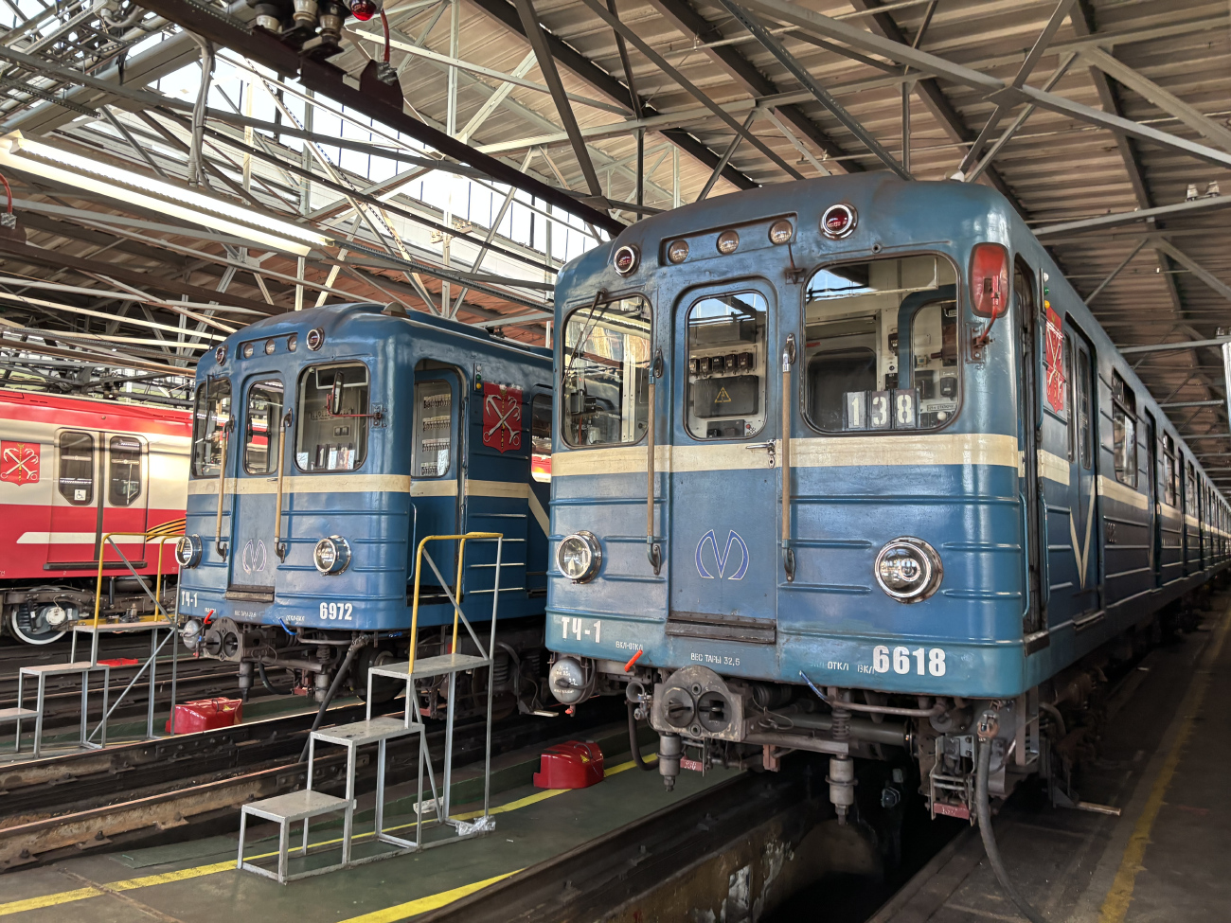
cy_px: 462
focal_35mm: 26
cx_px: 616
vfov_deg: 53.1
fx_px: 925
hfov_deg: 67.3
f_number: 1.6
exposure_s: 1/95
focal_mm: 5.96
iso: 125
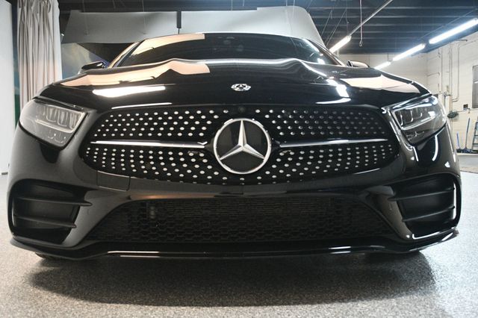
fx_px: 518
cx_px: 239
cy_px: 159
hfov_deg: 49.6
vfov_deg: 34.2
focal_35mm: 39
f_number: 3.8
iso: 3200
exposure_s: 1/125
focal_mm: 26
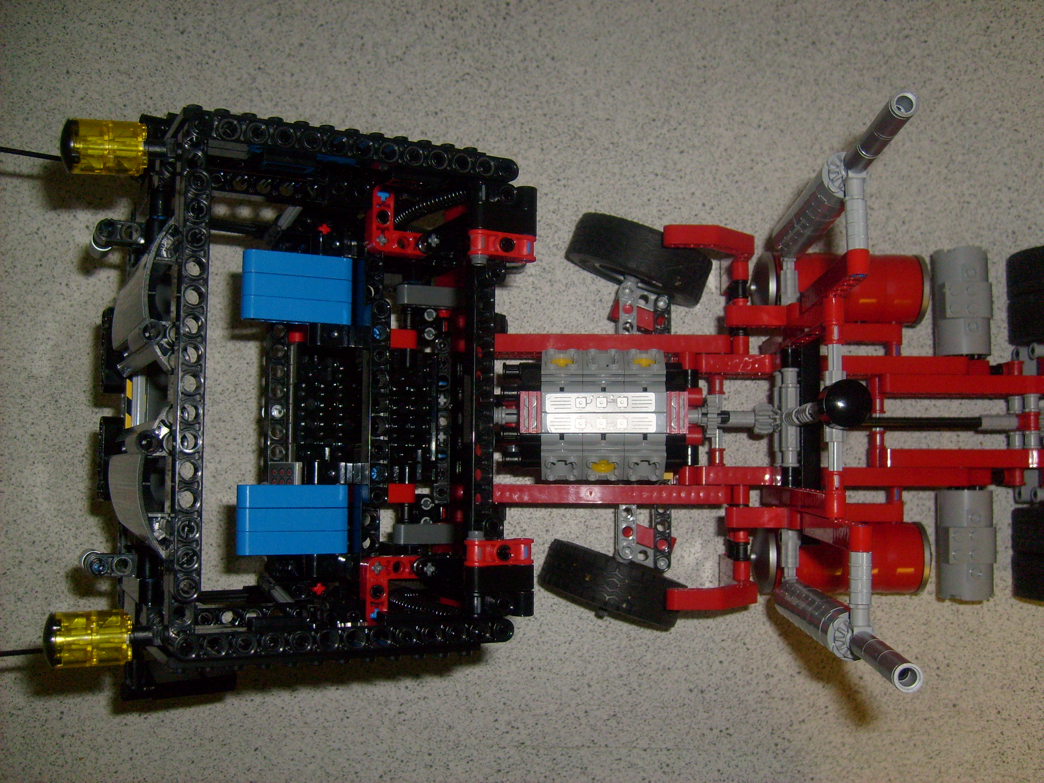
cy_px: 392
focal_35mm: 35
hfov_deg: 52.6
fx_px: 1056
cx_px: 522
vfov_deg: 40.7
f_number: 2.8
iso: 100
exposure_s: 1/45
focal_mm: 5.8
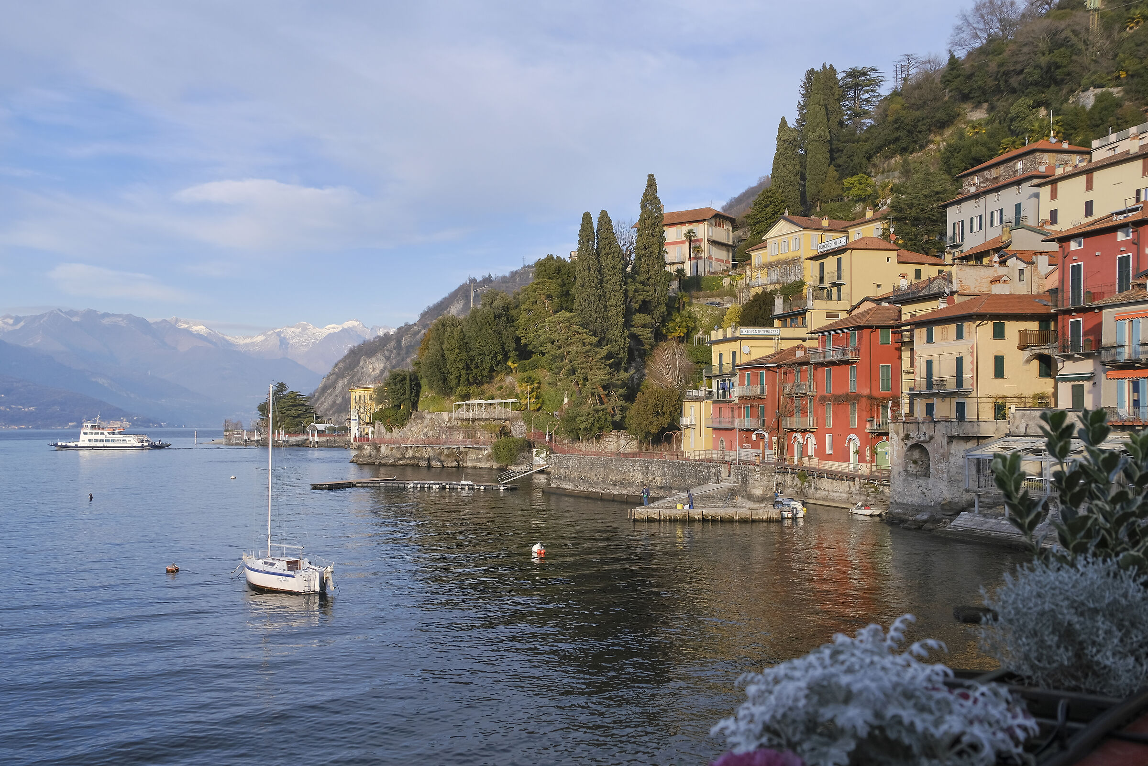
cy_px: 383
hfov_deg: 58.7
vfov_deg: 41.1
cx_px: 574
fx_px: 1020
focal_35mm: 32
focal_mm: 21.5
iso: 320
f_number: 6.3
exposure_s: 1/160
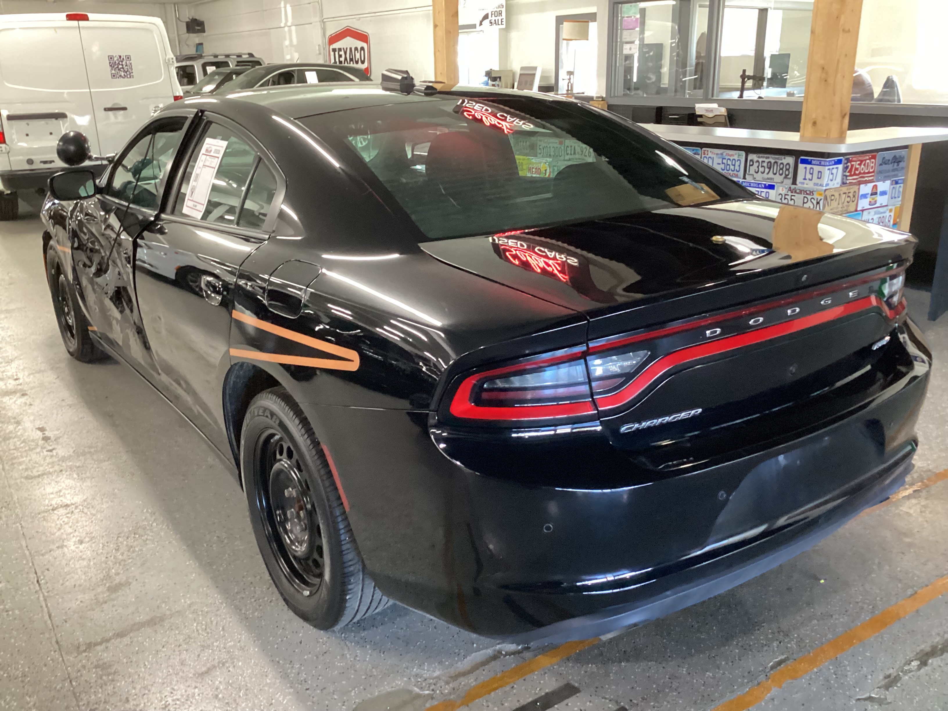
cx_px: 474
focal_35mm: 31
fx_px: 849
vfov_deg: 45.4
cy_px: 356
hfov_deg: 58.4
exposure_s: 1/40
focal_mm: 3.3
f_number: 2.4
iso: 400
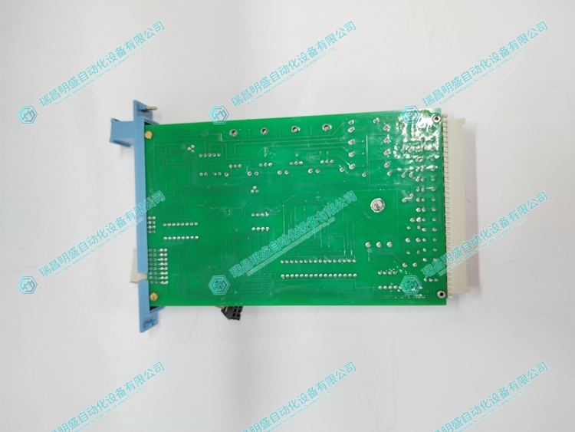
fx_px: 432
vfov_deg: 53.1
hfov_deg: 67.3
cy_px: 216
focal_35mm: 26
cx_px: 288
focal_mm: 4.75
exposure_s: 1/33.3
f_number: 1.8
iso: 222
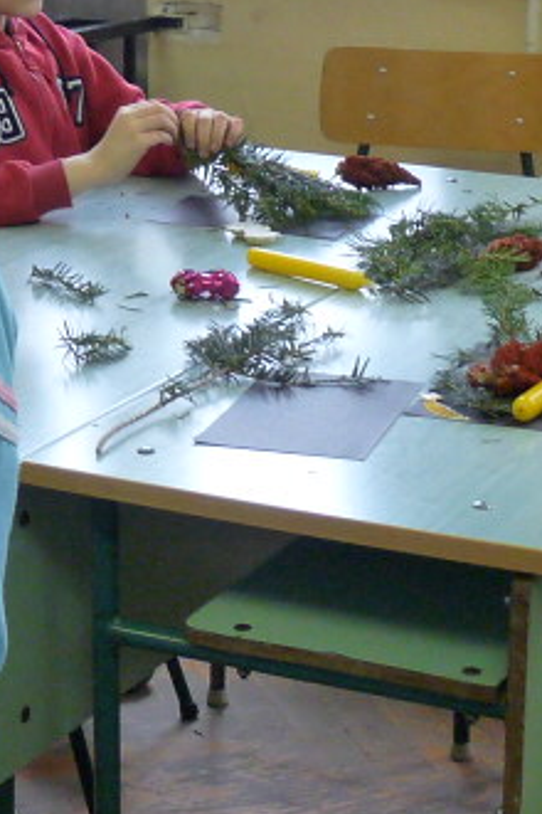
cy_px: 269
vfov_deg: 19.8
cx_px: 288
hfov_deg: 13.3
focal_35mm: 103
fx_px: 2326
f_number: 2.8
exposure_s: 1/30
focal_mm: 5.1
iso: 400
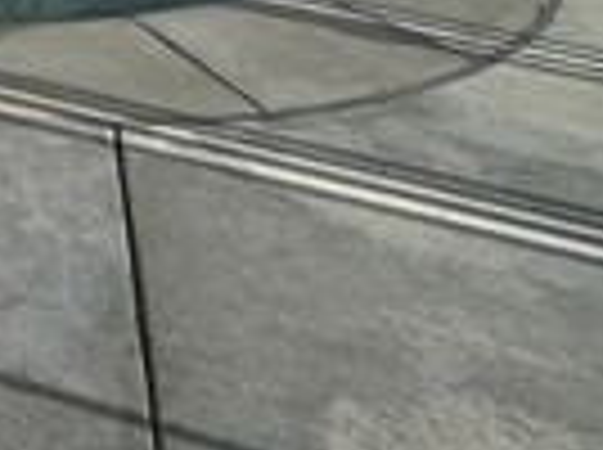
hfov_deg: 18.9
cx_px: -585
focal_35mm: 67
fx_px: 1165
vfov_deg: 16.6
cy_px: -446
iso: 50
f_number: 2.2
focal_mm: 2.22
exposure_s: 1/2415
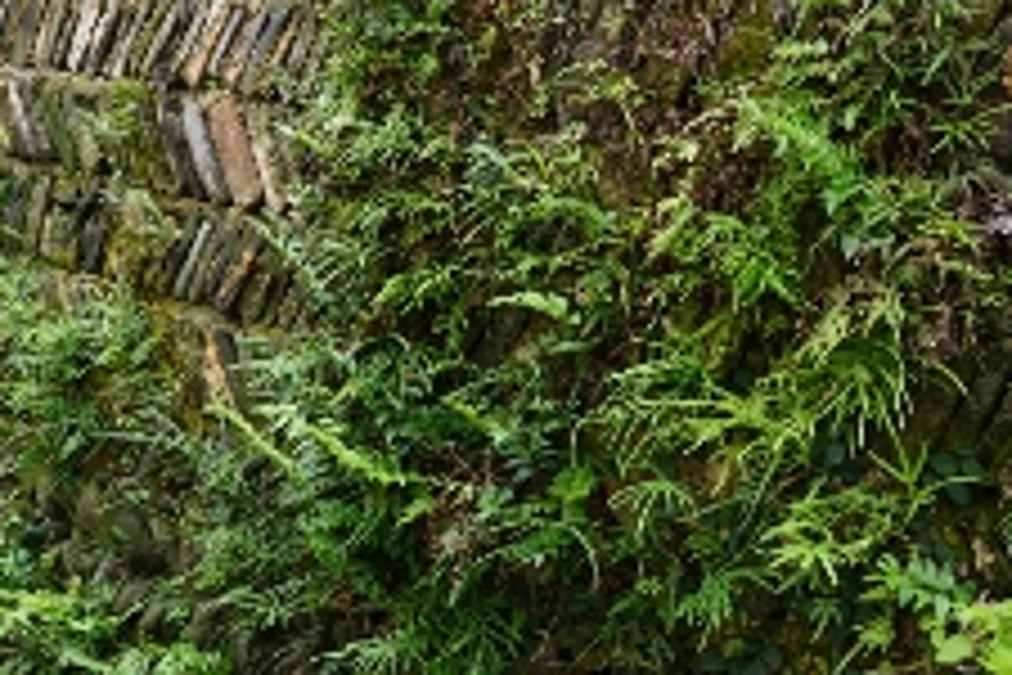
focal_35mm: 48
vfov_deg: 27.6
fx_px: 1349
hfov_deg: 41.0
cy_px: 146
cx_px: 414
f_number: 4.5
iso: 100
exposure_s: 1/60
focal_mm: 18
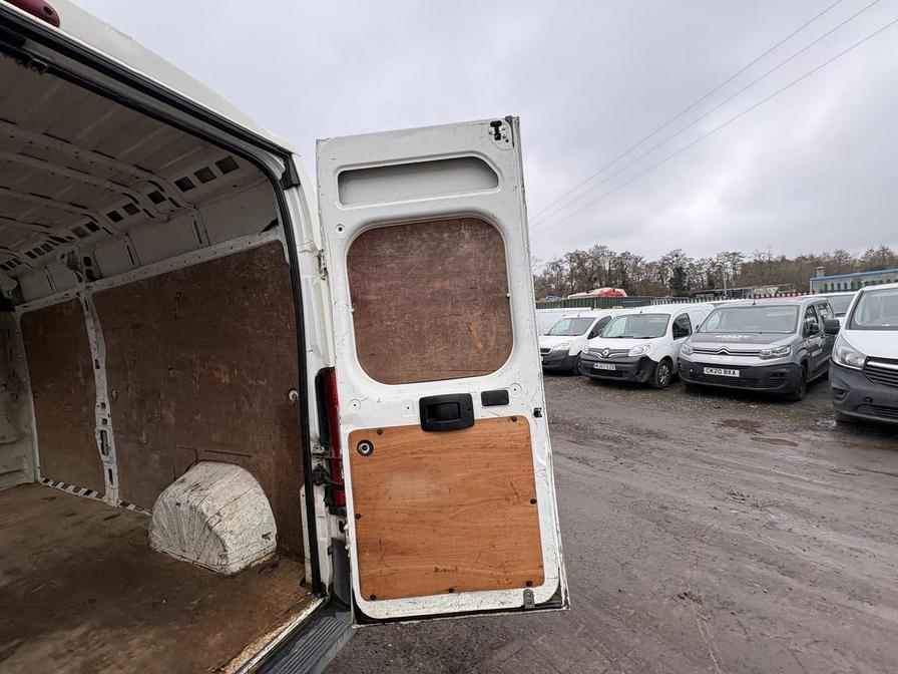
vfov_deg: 85.7
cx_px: 449
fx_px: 363
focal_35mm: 14
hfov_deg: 102.1
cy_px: 337
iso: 50
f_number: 2.2
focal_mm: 2.22
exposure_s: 1/287
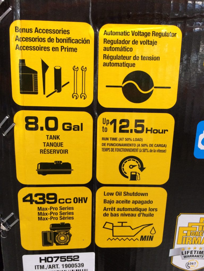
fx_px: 228
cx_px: 102
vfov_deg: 61.7
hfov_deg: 48.2
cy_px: 136
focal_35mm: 29
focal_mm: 4.15
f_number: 2.2
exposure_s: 1/30
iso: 160
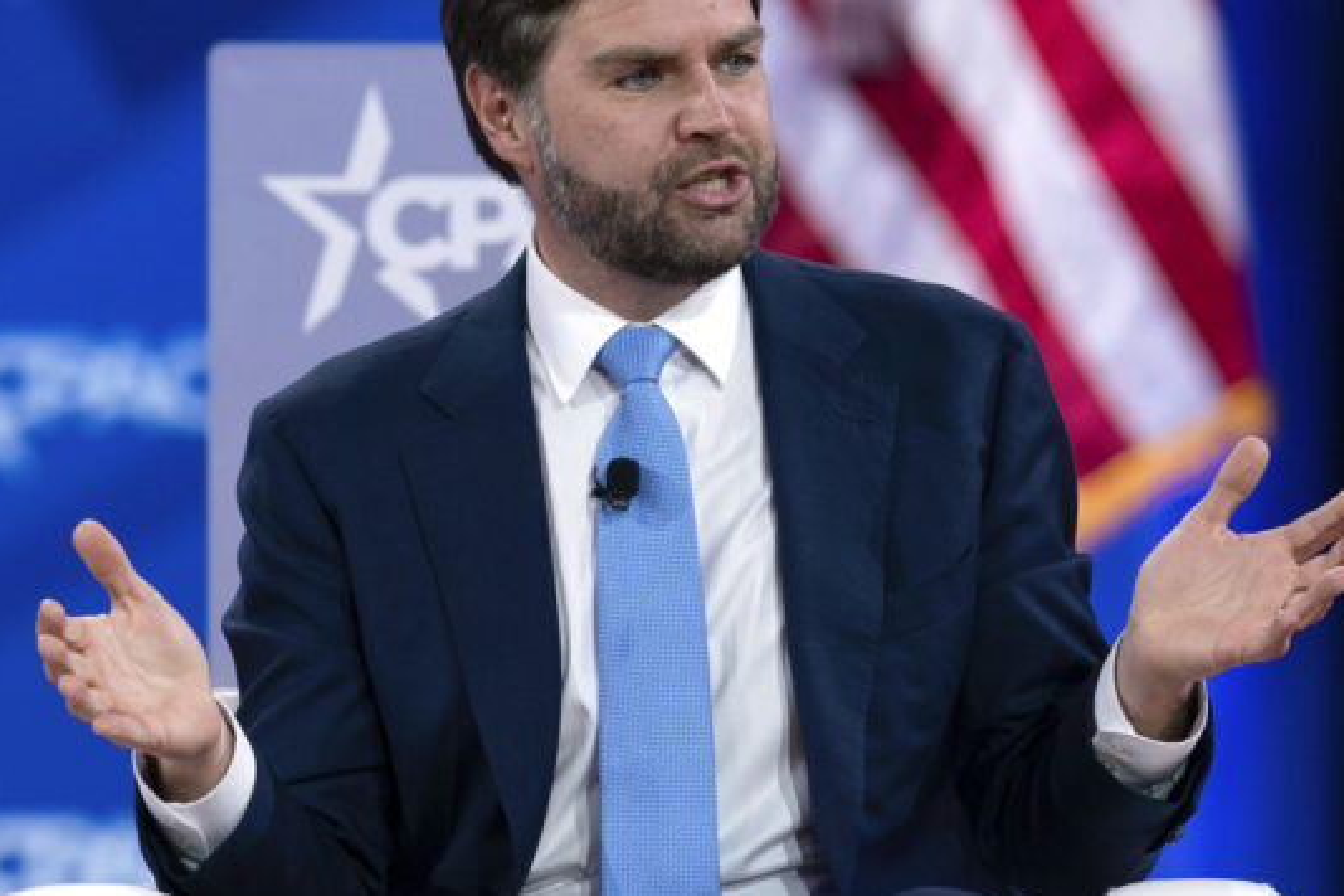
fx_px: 28632
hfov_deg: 2.7
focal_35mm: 767
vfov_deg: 1.8
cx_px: 639
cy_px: 617
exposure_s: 1/400
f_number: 5.6
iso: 1250
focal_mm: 400
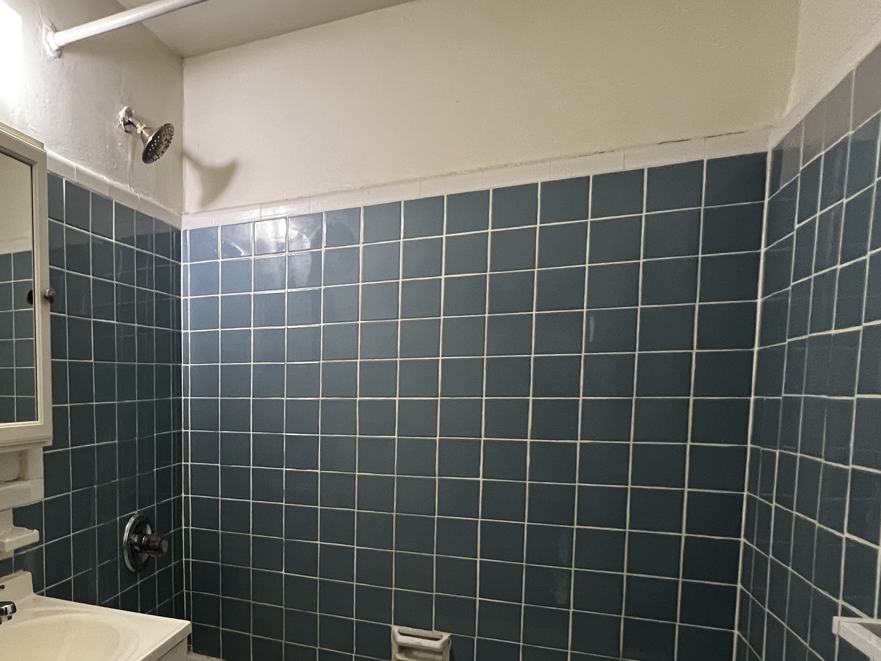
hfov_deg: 64.7
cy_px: 434
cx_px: 166
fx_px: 611
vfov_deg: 55.8
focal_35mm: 24
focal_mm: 1.57
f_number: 1.8
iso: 400
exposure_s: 1/60
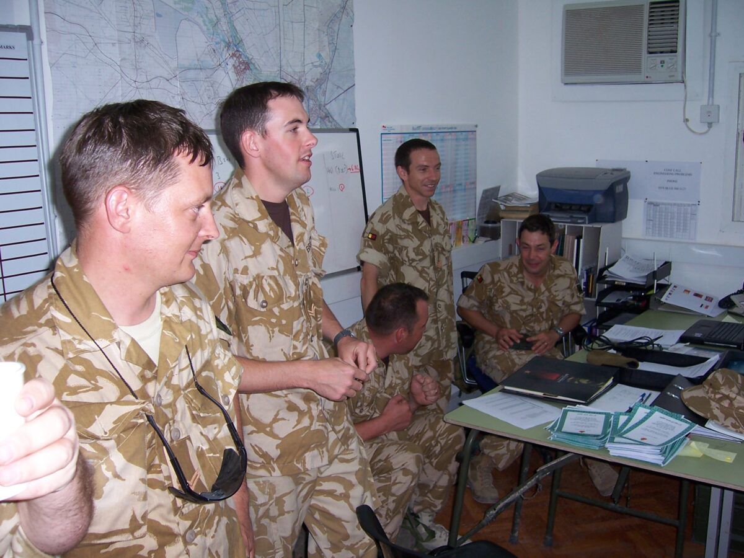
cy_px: 279
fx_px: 774
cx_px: 372
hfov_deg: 51.4
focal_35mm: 36
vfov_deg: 39.7
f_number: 3
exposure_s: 1/60
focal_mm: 6
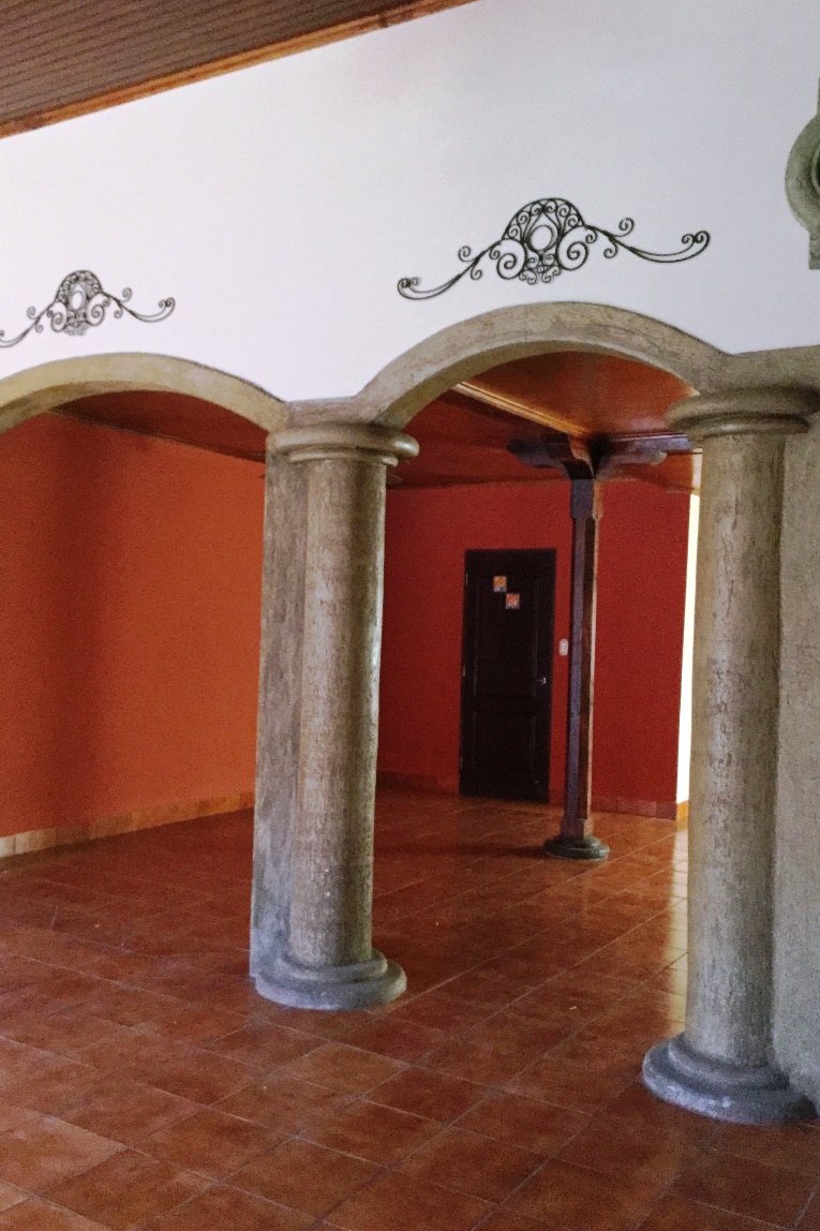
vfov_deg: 57.2
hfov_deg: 39.9
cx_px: 386
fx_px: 1128
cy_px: 606
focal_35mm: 33
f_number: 2.4
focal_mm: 3.3
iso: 200
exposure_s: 1/30
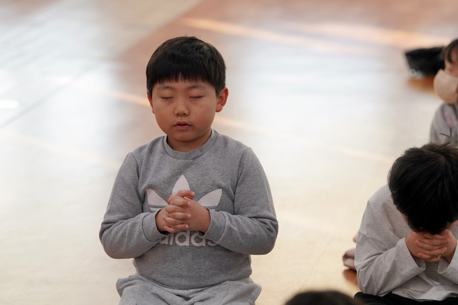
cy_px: 152
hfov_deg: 13.7
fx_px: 1908
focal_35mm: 150
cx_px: 229
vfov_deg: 9.1
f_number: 4
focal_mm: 150
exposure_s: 1/160
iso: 800
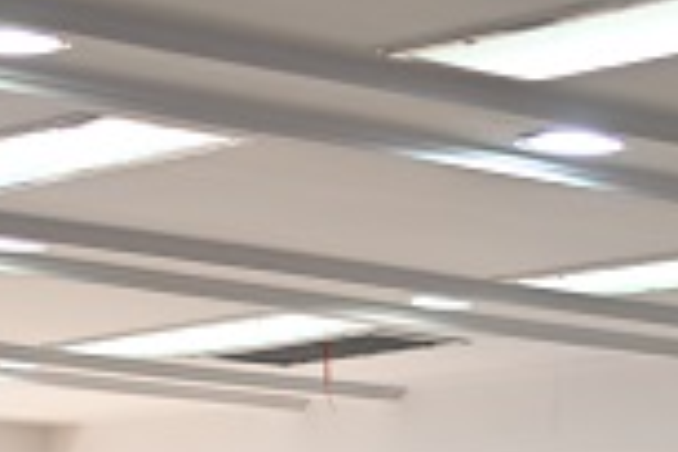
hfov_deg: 10.5
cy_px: 718
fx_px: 3691
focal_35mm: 196
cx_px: 536
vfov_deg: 6.9
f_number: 2.2
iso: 400
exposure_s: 1/160
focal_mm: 50
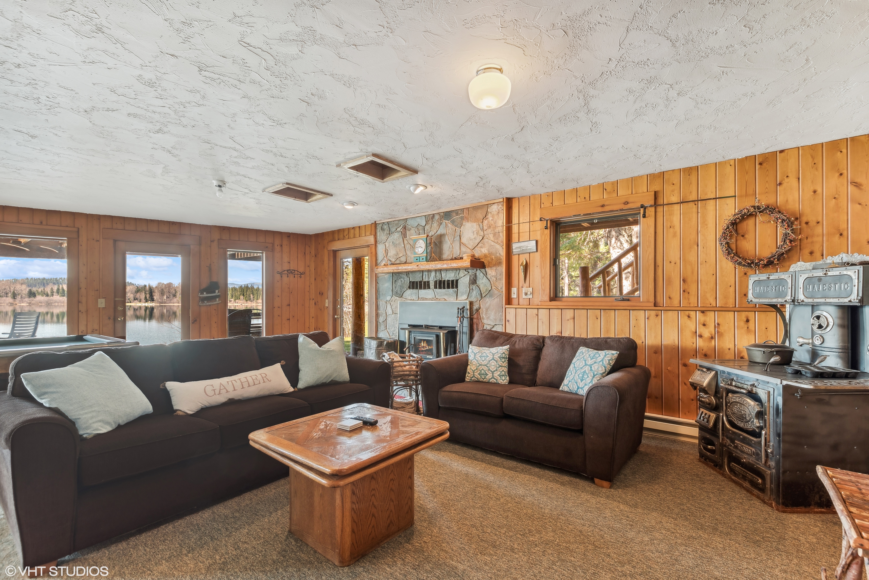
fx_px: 362
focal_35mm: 15
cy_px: 290
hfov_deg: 100.4
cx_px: 434
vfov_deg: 77.3
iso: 200
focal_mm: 10
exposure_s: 1/4
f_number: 6.3
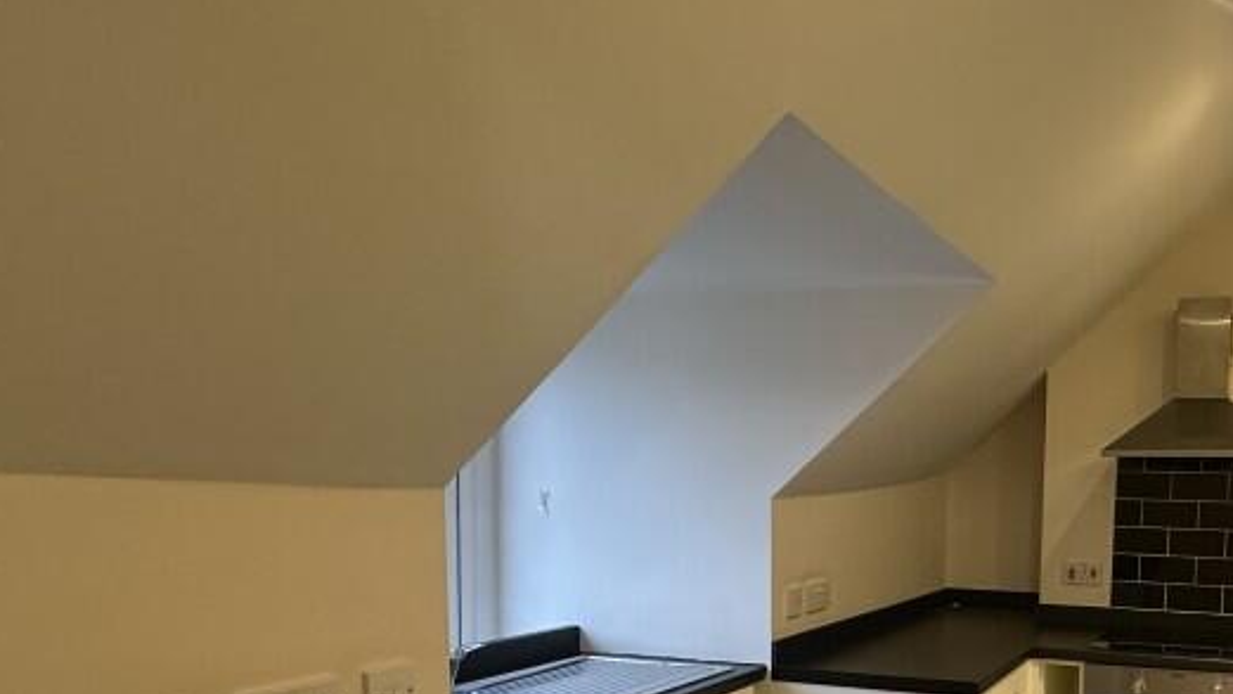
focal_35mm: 30
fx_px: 981
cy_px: 595
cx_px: 973
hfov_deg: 59.6
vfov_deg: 37.0
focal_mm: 2.22
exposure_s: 1/50
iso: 400
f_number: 2.2
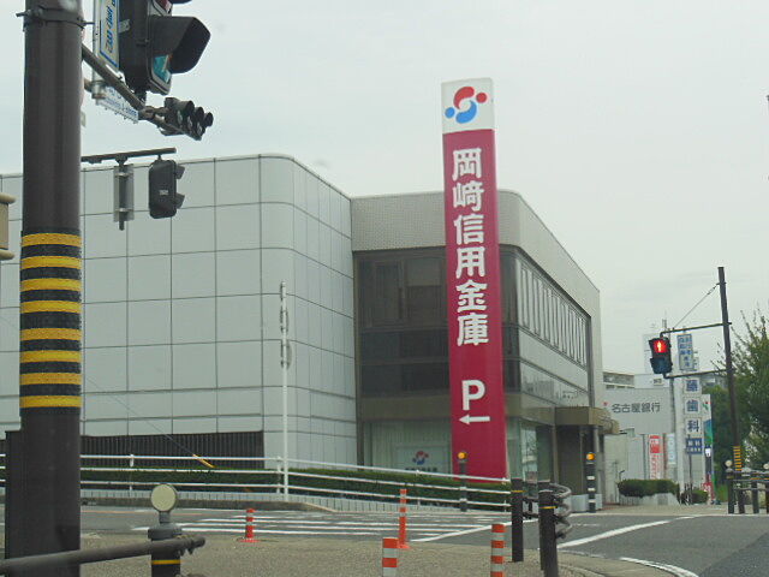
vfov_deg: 21.0
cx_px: 384
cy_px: 288
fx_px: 1555
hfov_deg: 27.8
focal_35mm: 70
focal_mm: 12.4
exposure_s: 1/250
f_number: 5.2
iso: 200
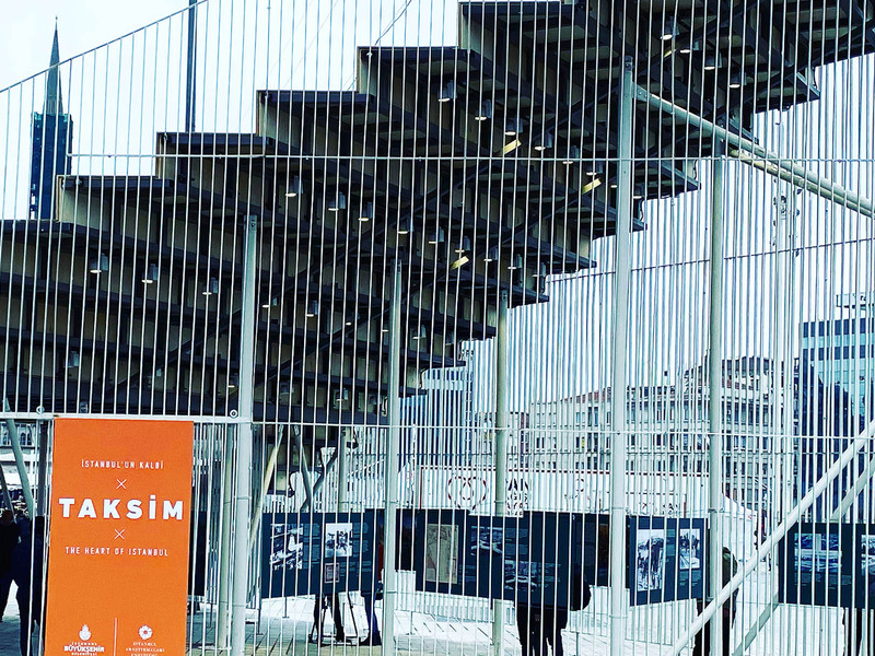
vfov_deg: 22.6
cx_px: 255
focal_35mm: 65
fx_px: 1643
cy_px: 362
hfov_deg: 29.5
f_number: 1.8
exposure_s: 1/1182
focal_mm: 4.25
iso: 32
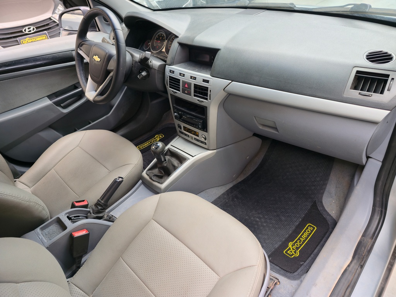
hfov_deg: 73.9
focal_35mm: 23
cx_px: 198
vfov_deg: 58.9
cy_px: 148
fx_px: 263
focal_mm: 6.3
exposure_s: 1/60
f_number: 1.7
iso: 50
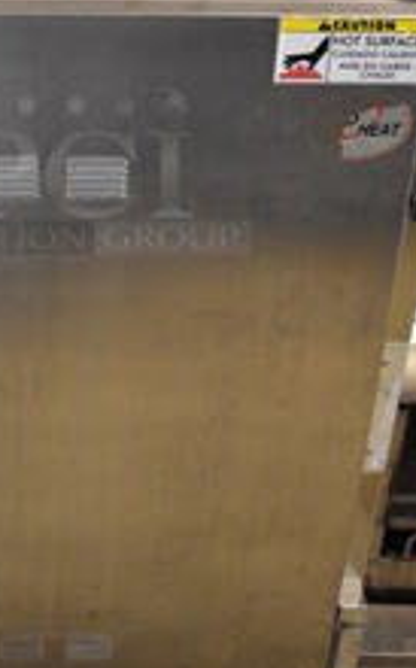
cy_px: 172
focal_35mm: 60
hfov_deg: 21.3
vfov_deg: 33.4
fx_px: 1091
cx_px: 76
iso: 4500
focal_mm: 18
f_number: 3.5
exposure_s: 1/125
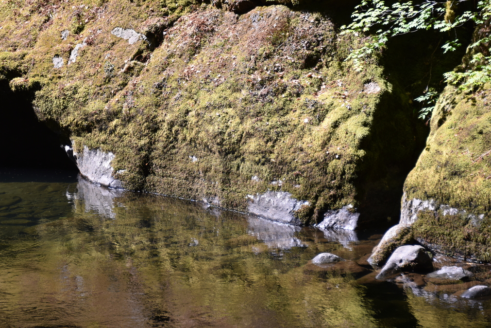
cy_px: 141
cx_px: 191
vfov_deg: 7.2
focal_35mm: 190
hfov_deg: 10.8
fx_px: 2591
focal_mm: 150
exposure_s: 1/320
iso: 180
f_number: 5.6
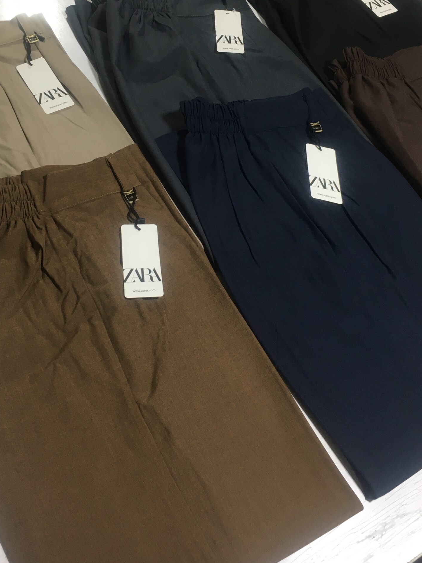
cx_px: 205
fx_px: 634
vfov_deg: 47.3
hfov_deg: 36.8
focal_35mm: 39
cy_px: 202
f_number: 2.2
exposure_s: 1/33
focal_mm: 4.15
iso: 25
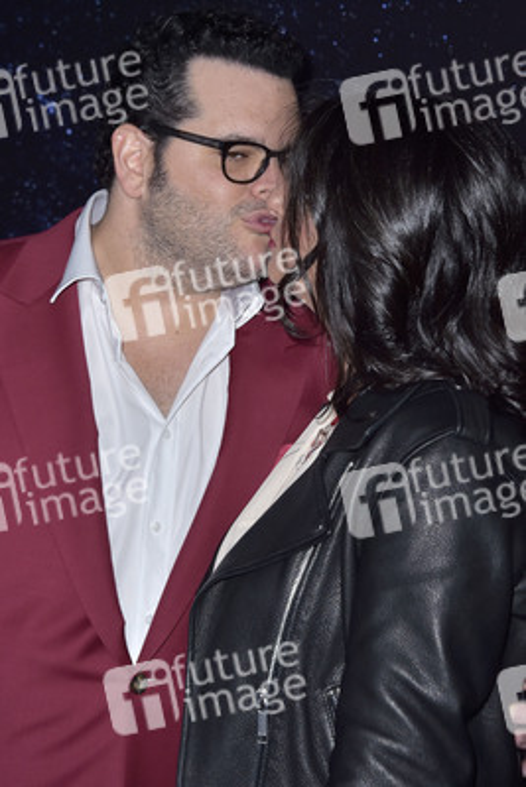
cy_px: 394
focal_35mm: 105
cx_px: 263
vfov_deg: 19.4
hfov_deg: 13.1
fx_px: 2299
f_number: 7.1
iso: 320
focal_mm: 105
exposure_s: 1/250
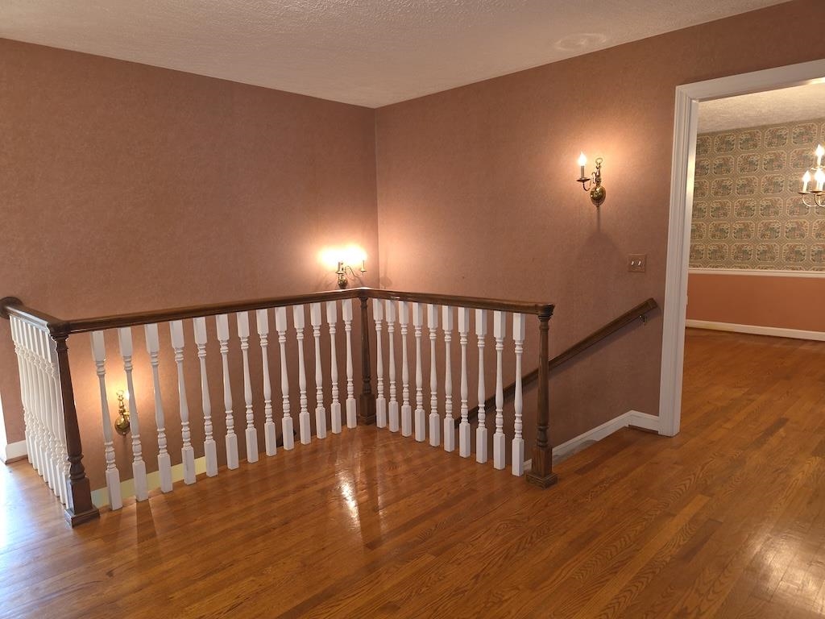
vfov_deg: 58.9
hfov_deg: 73.9
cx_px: 412
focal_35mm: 23
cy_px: 310
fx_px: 548
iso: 100
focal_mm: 6.3
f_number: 1.7
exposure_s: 1/30
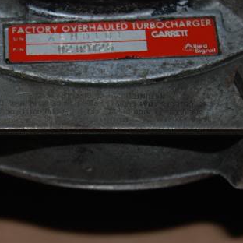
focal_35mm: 136
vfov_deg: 12.8
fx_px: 1080
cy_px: 132
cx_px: 100
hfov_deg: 12.8
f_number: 5.6
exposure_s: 1/60
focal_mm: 52
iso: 200
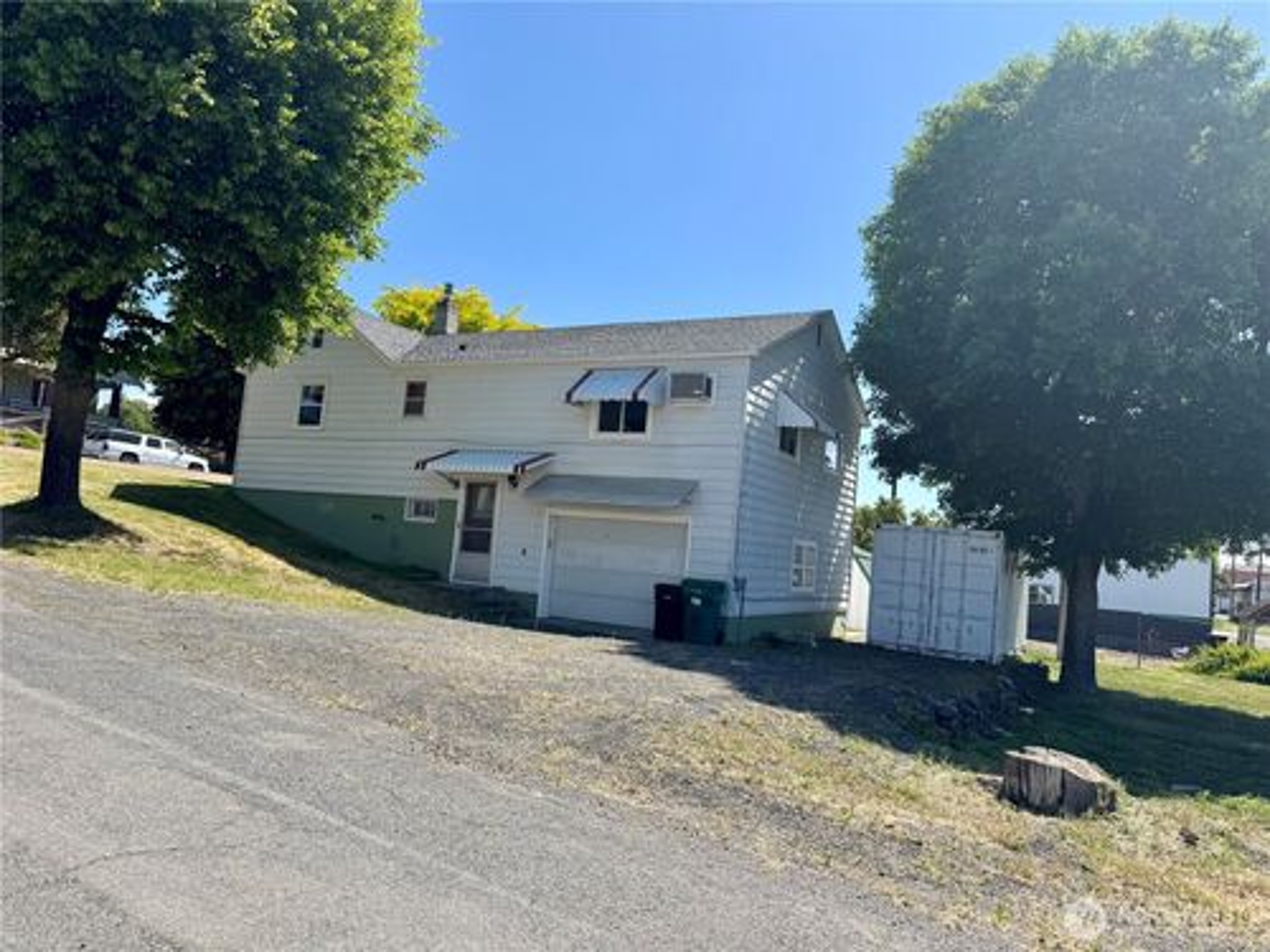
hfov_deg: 71.6
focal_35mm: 24
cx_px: 635
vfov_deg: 56.8
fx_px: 881
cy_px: 476
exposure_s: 1/4049
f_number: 1.78
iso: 80
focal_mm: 6.76
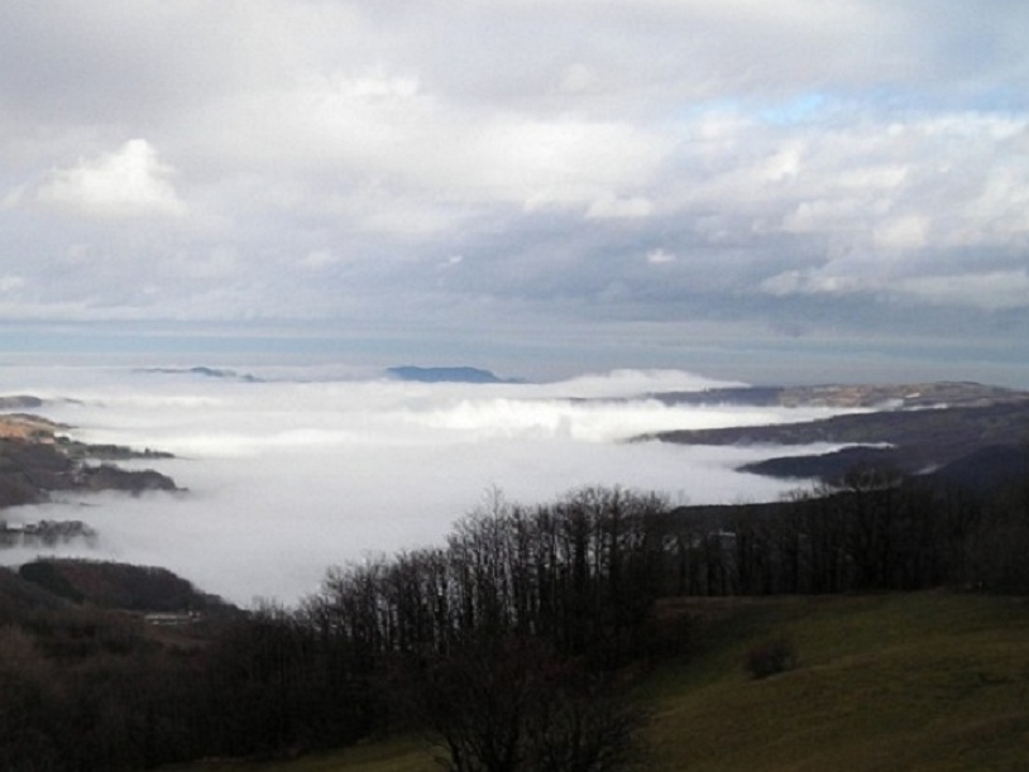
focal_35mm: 56
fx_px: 1665
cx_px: 403
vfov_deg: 25.9
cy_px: 527
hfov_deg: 34.2
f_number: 3.2
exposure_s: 1/352
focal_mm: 6.3
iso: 50
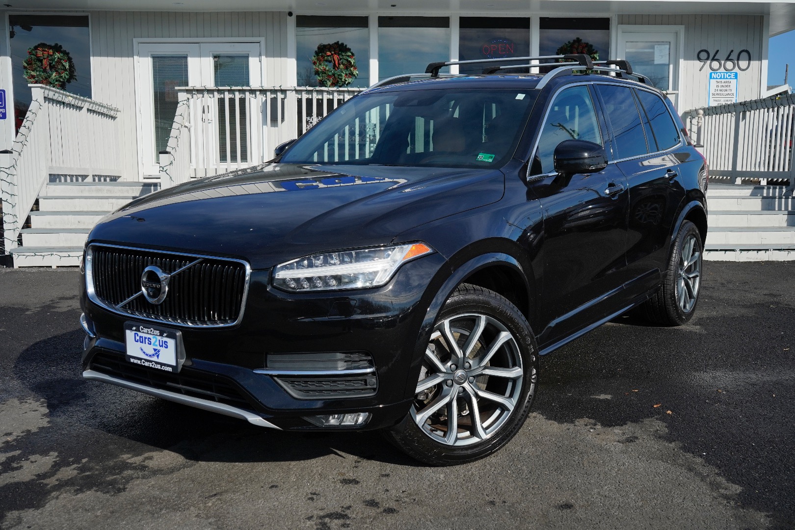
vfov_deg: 36.9
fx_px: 795
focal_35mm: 36
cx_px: 398
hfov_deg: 53.1
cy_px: 265
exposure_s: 1/2000
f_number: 8
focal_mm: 36
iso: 400
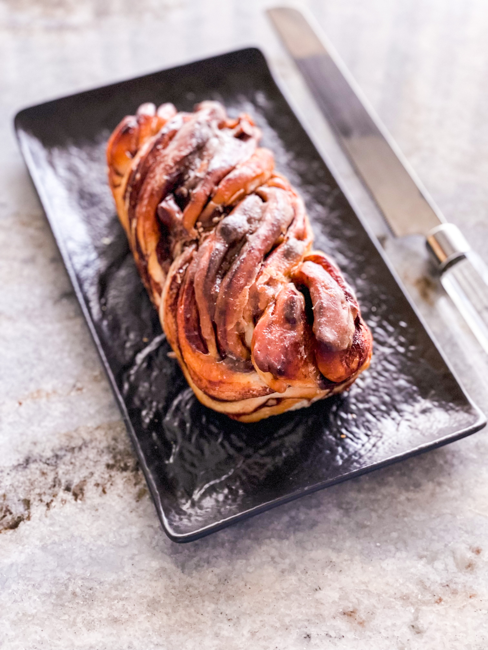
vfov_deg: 36.8
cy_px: 325
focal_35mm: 52
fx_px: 977
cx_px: 244
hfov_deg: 28.0
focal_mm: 6
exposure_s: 1/35
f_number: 2
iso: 500
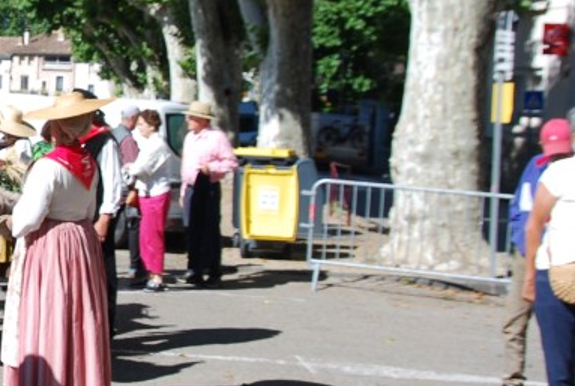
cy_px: 147
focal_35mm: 84
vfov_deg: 16.3
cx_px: -94
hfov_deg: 22.5
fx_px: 1344
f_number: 8
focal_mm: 24
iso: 100
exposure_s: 1/250
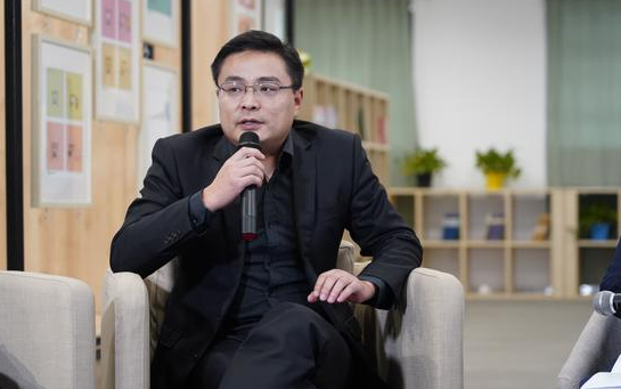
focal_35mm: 107
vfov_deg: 12.2
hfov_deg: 19.5
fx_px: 1811
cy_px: 184
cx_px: 310
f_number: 4
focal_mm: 104
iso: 3200
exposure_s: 1/125
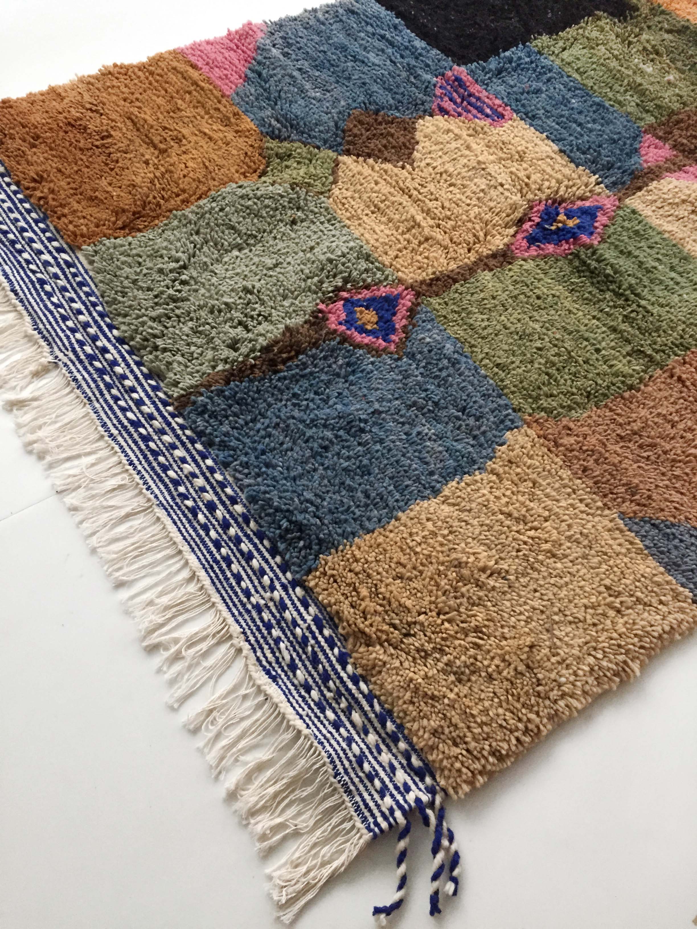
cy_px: 464
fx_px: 779
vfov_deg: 61.7
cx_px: 348
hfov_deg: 48.2
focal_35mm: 29
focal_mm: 4.15
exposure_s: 1/17
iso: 250
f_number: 2.2
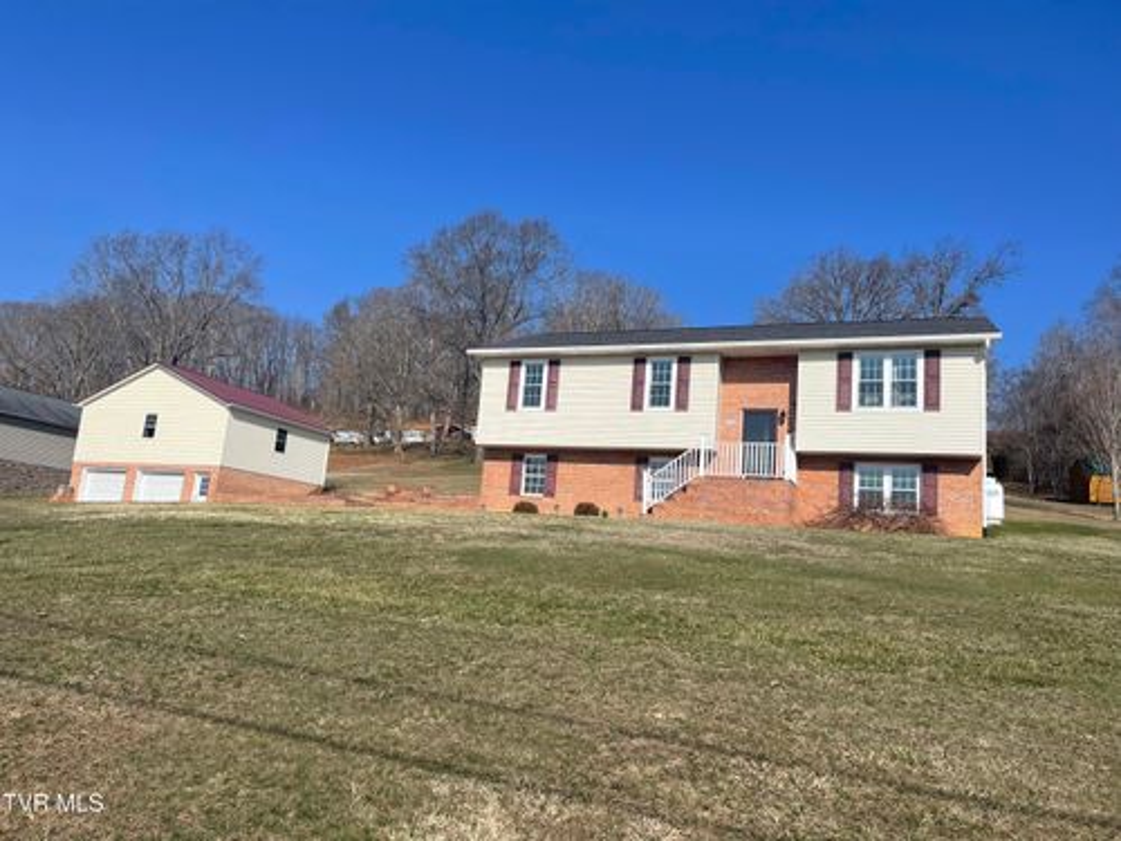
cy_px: 420
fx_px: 810
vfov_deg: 54.9
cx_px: 560
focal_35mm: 25
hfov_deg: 69.4
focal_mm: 5.1
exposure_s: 1/4902
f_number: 1.6
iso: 32
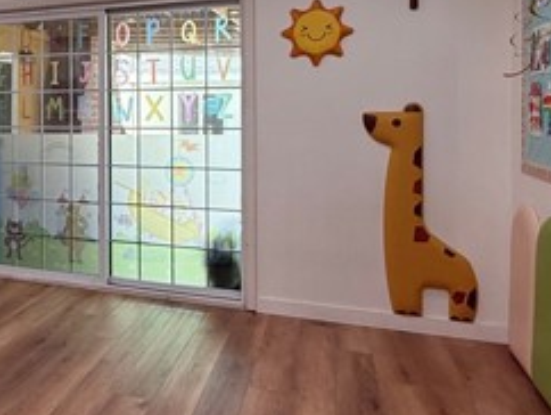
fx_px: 590
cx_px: 84
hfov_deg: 46.5
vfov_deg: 38.0
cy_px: 116
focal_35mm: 37
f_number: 2.2
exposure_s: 1/120
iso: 125
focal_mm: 2.22
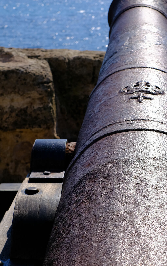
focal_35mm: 98
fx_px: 714
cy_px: 168
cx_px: 141
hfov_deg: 13.3
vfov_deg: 21.2
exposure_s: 1/680
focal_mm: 35
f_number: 6.4
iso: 160
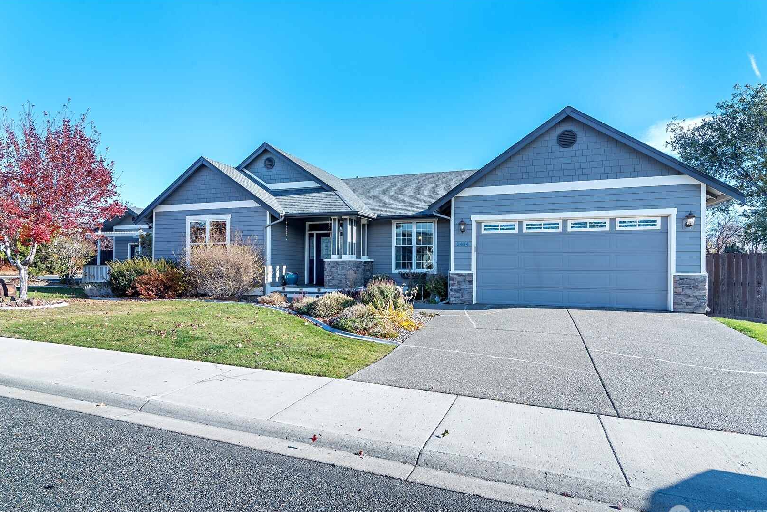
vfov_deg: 61.9
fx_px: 426
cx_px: 380
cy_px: 266
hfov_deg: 84.0
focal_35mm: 20
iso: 200
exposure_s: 1/160
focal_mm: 19
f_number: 9
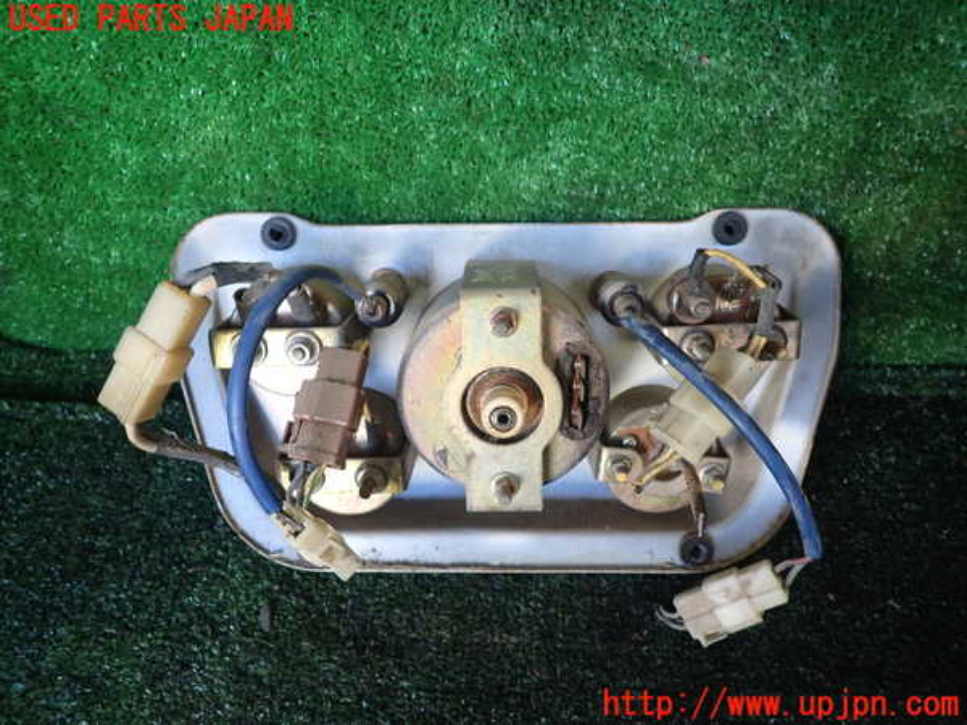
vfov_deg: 54.9
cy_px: 362
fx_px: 698
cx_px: 484
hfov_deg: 69.4
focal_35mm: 25
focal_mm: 4.5
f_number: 2
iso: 200
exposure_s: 1/60
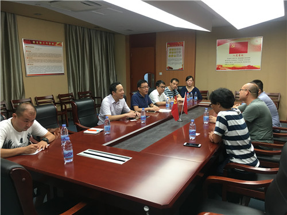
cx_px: 144
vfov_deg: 48.2
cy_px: 108
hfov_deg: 61.7
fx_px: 240
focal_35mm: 29
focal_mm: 4.15
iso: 125
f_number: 2.2
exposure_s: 1/33
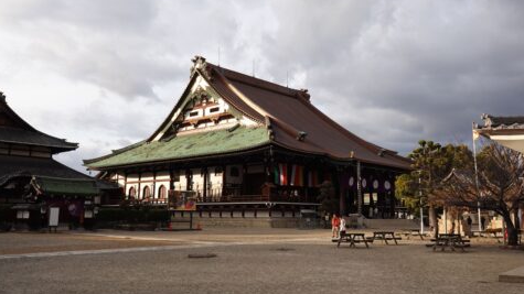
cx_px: 260
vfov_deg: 32.8
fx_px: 500
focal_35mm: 36
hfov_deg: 55.3
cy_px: 131
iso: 160
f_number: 4
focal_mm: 12.54
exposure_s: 1/500
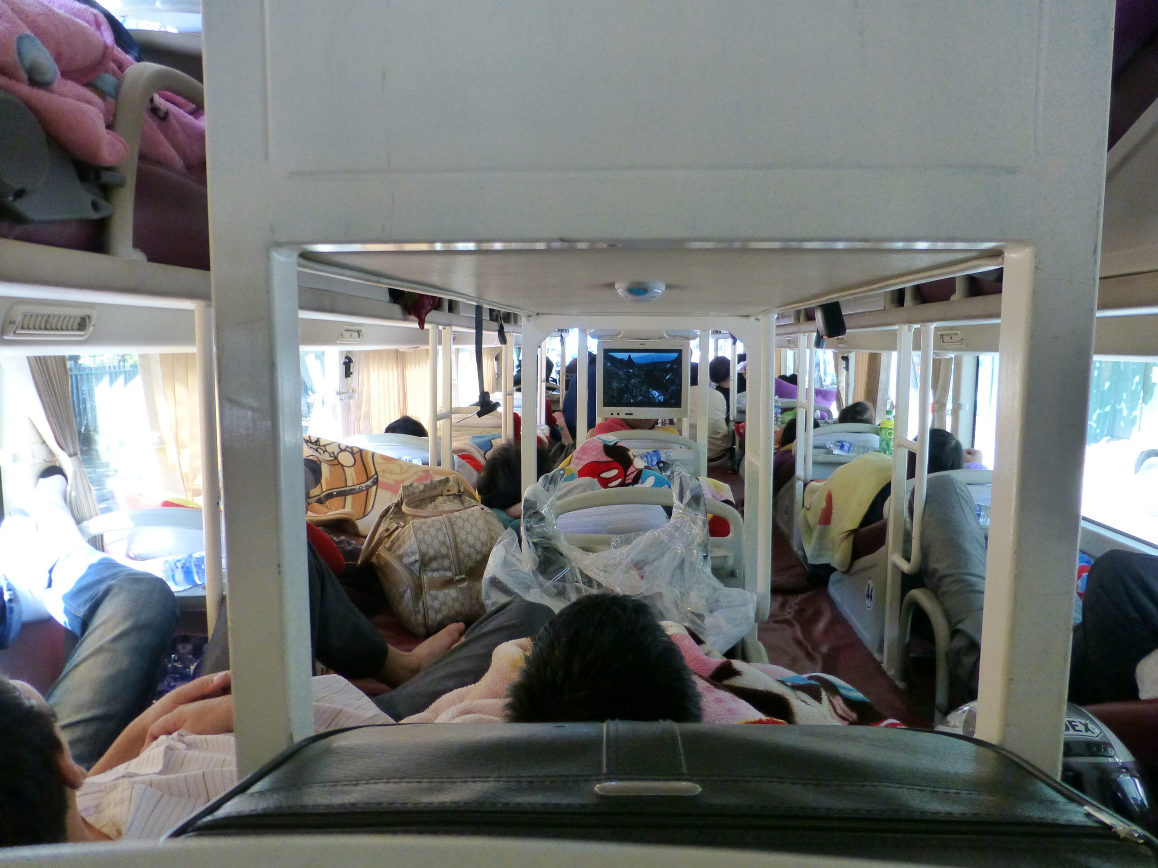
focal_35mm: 24
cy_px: 434
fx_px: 803
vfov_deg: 56.8
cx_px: 579
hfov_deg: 71.6
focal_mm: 4.3
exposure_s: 1/80
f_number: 3.3
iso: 400
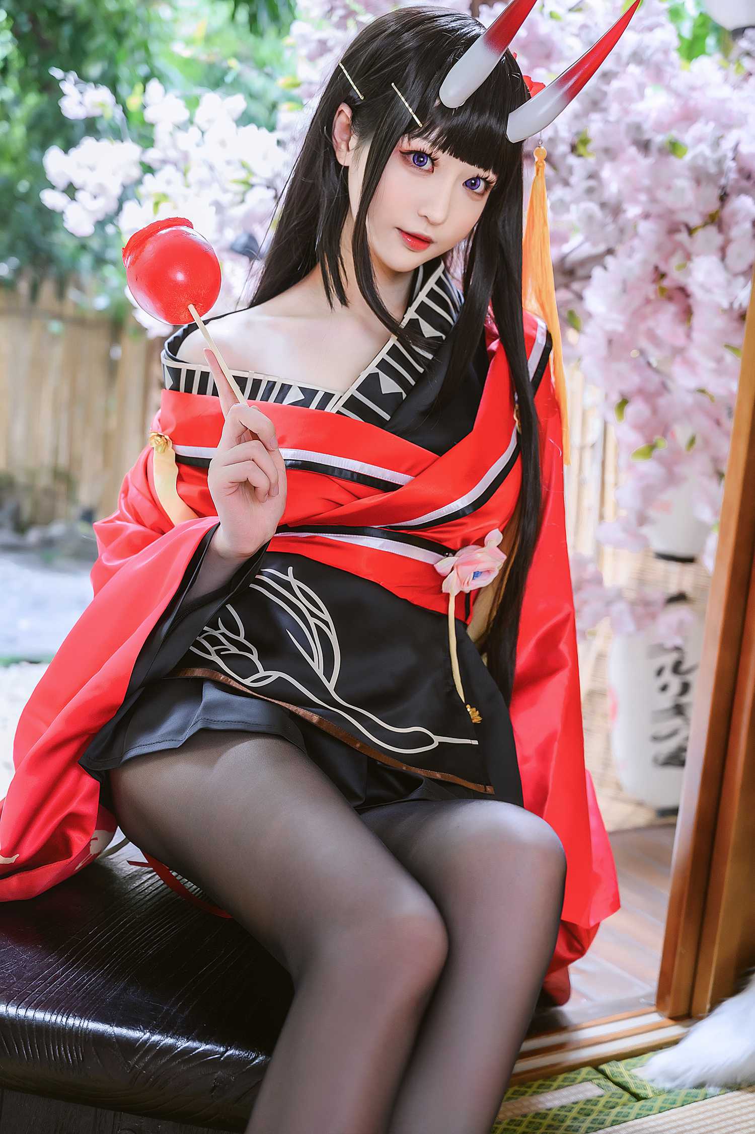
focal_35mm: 49
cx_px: 378
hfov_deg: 27.5
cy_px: 567
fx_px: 1543
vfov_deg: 40.4
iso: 640
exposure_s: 1/60
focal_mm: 49
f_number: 4
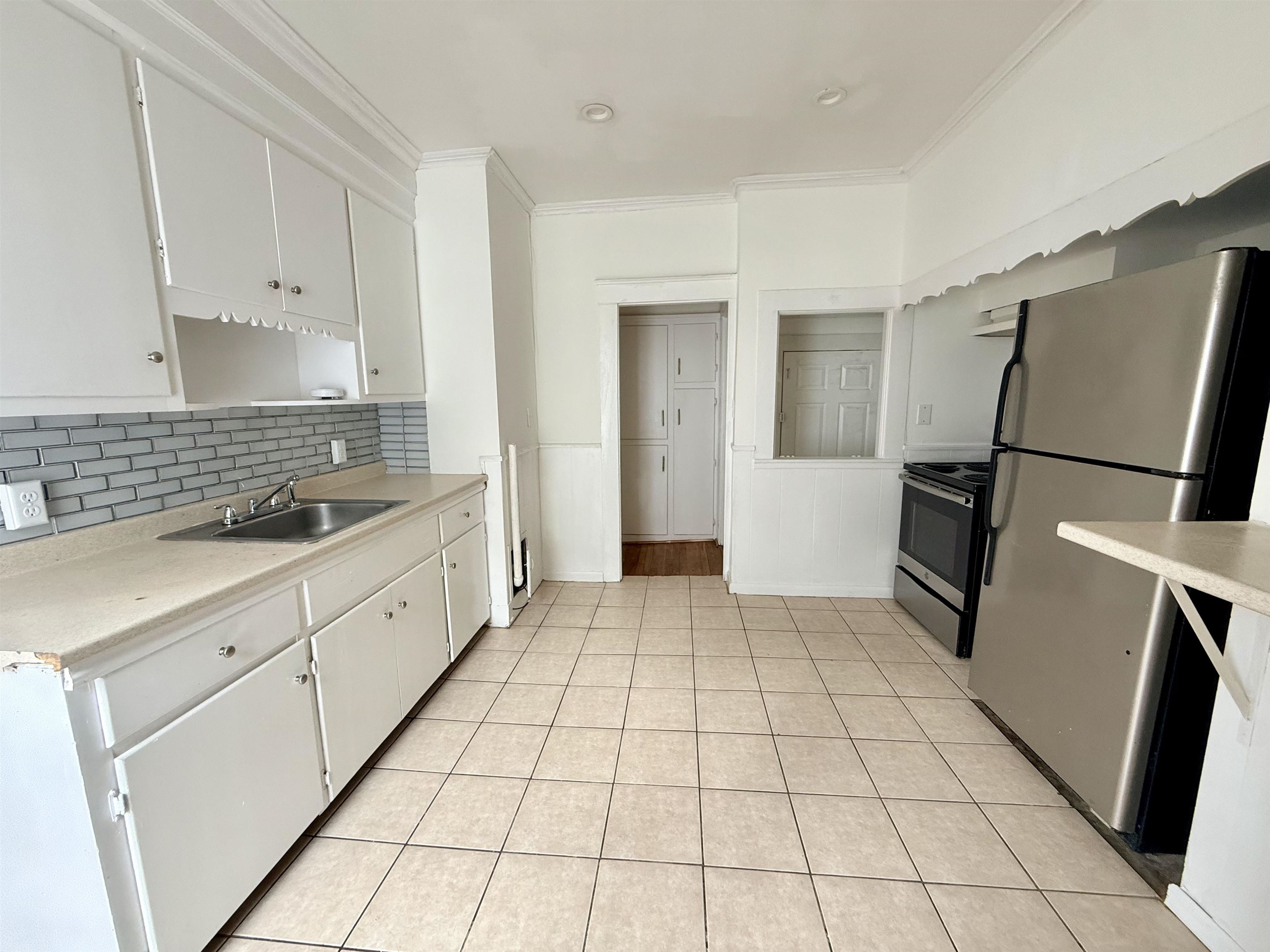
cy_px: 476
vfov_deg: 85.7
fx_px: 514
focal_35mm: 14
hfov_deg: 102.1
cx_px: 635
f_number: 2.2
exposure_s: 1/99
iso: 160
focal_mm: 2.22
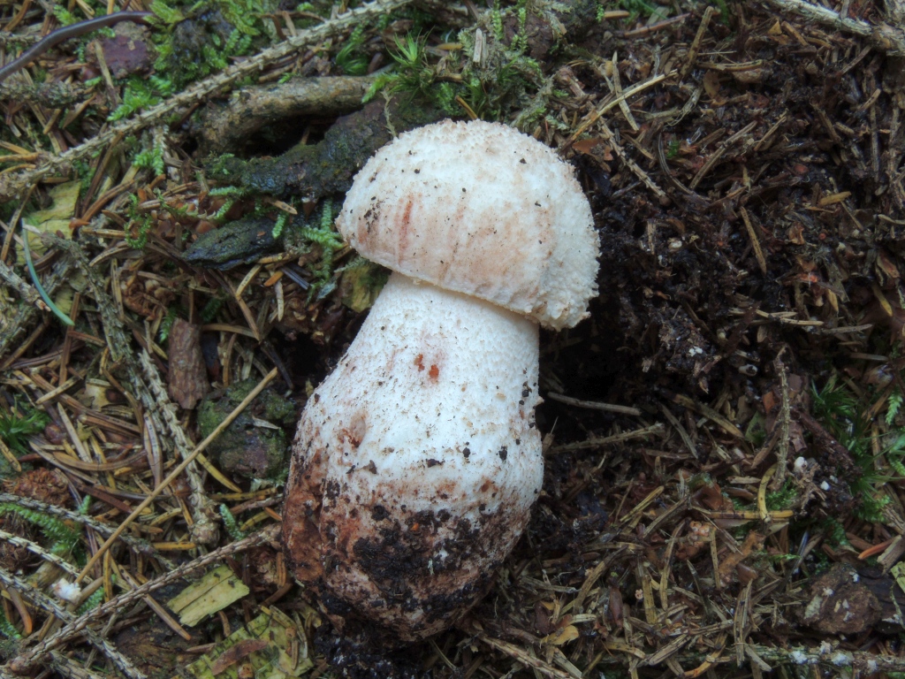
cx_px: 452
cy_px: 340
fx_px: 1307
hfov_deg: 38.2
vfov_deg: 29.1
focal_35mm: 50
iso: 100
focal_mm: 8.9
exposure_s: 1/2
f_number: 8
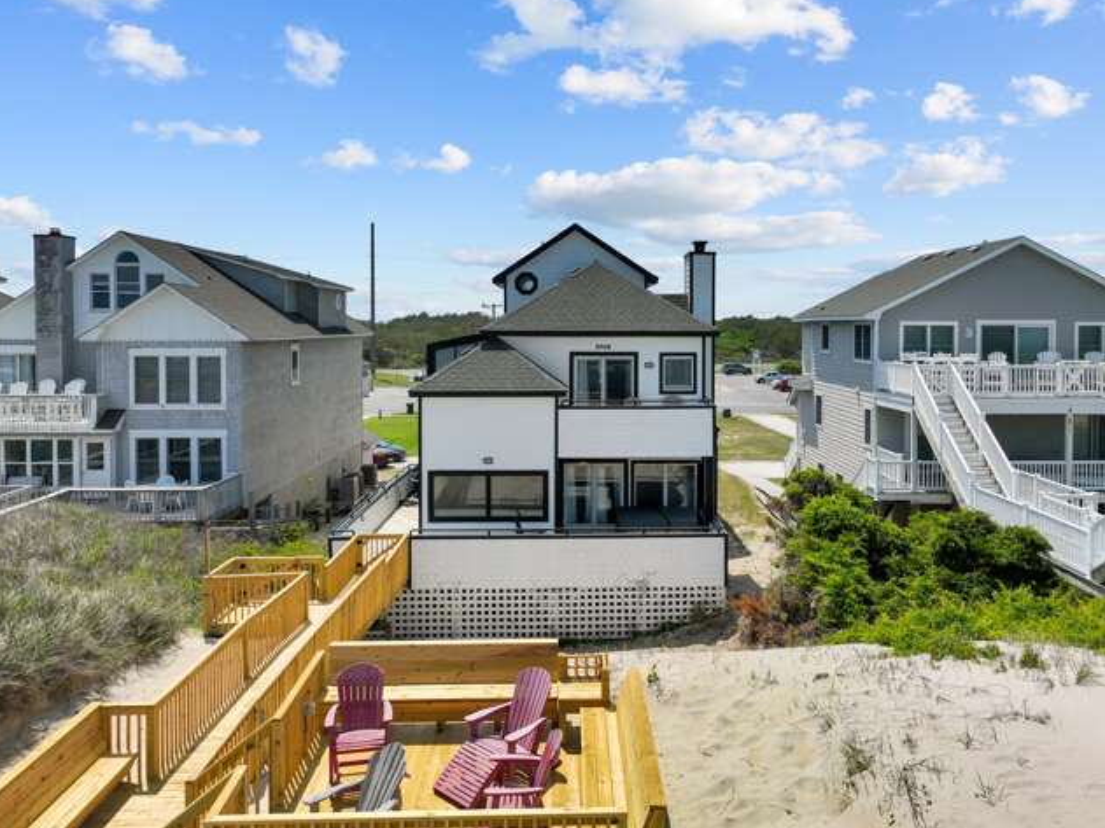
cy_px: 408
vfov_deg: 53.0
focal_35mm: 26
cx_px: 585
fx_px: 830
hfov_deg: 67.3
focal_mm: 12.29
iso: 100
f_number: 2.8
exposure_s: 1/5000
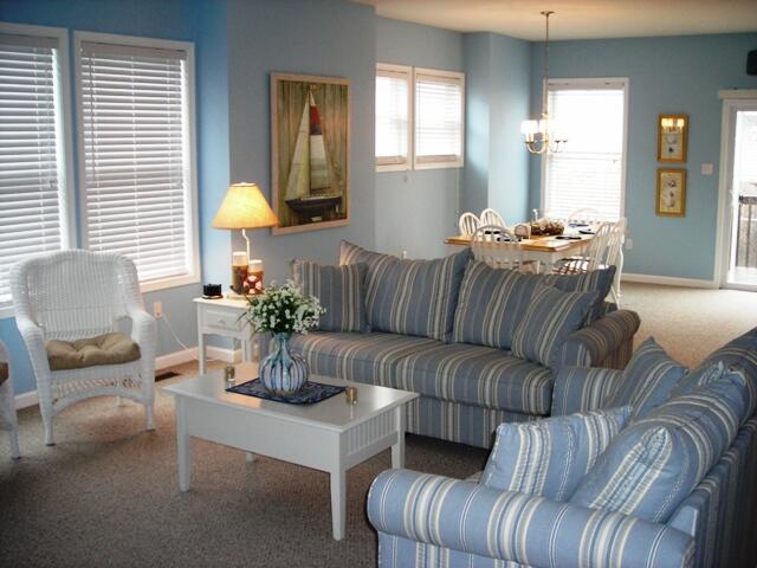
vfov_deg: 37.7
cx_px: 378
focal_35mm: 38
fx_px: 831
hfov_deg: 49.0
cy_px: 284
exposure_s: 1/30
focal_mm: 6.3
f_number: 3.2
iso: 183
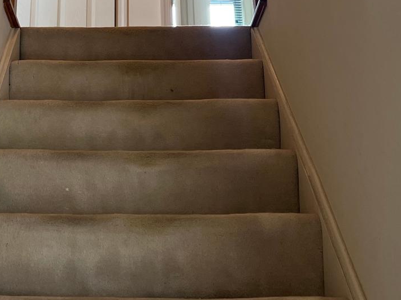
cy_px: -70
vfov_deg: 18.5
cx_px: 93
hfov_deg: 25.6
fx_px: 869
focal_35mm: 75
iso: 80
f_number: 1.5
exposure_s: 1/60
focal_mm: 5.7
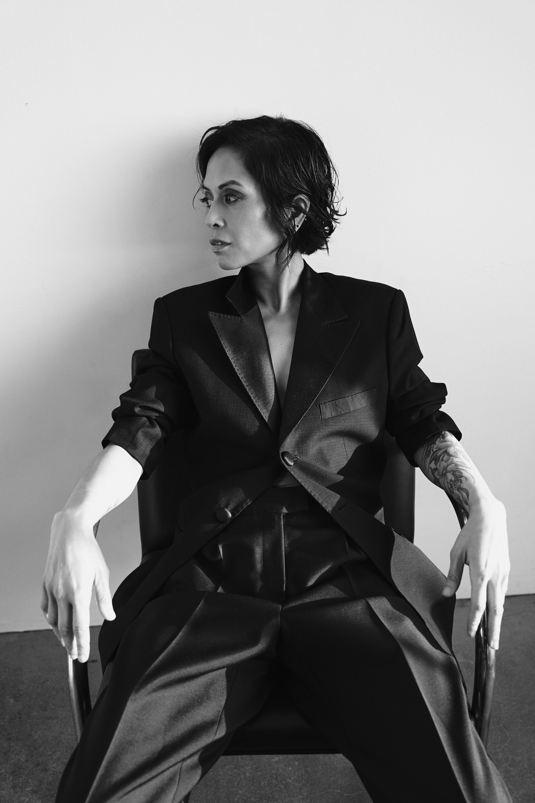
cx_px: 268
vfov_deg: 57.2
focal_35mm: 33
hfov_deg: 40.0
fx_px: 735
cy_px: 402
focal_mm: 33
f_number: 4
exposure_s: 1/160
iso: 100
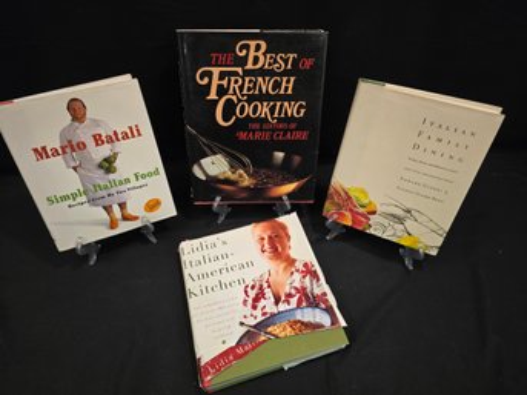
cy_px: 198
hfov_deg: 73.9
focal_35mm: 23
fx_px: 350
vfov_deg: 58.8
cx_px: 264
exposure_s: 1/120
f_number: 1.7
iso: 400
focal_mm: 6.3
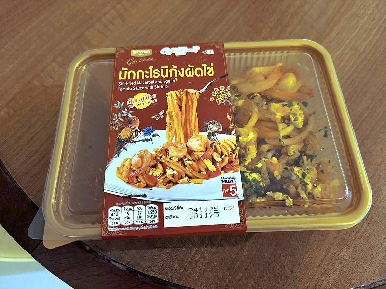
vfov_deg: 58.9
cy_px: 144
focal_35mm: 23
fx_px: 256
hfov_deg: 73.9
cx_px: 193
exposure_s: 1/20
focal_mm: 5.35
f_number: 1.7
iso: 4000
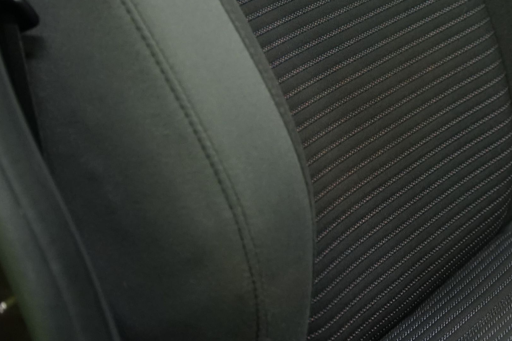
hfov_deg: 18.1
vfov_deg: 12.6
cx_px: 701
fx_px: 1479
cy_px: -144
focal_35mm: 104
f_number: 2.8
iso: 1000
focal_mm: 28
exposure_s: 1/40
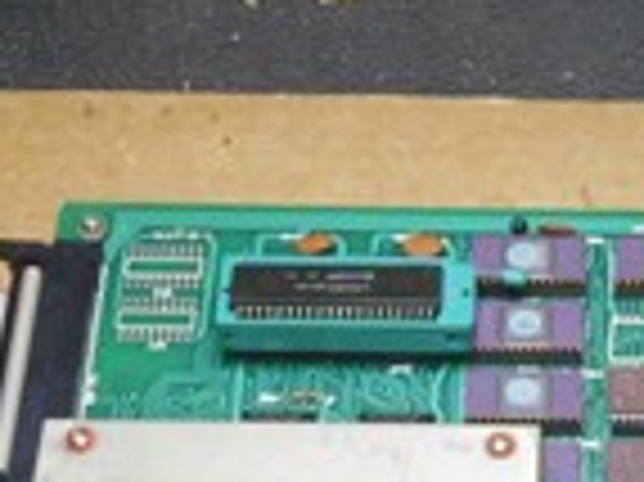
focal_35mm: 135
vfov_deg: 11.0
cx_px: 707
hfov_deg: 14.3
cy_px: 279
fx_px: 2509
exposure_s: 1/30
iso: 320
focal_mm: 7.7
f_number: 3.8
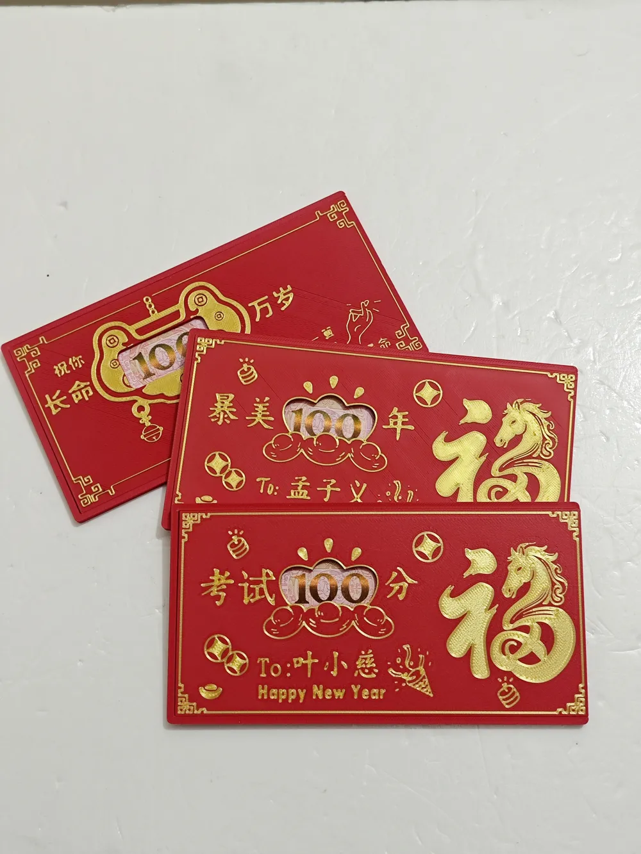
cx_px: 320
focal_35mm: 46
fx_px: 1136
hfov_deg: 31.5
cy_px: 427
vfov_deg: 41.2
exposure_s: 1/50
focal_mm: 6.55
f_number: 1.6
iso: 250
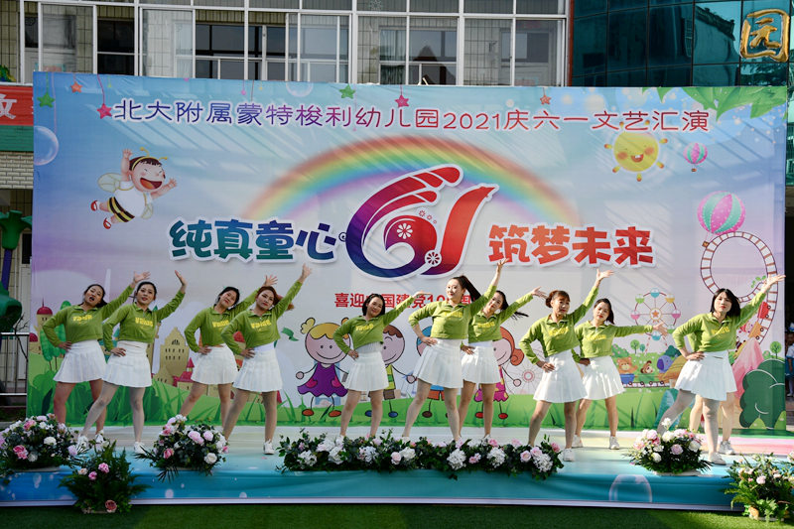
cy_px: 264
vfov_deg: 18.9
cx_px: 397
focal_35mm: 72
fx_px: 1588
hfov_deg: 28.1
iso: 100
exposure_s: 1/250
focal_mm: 48
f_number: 8
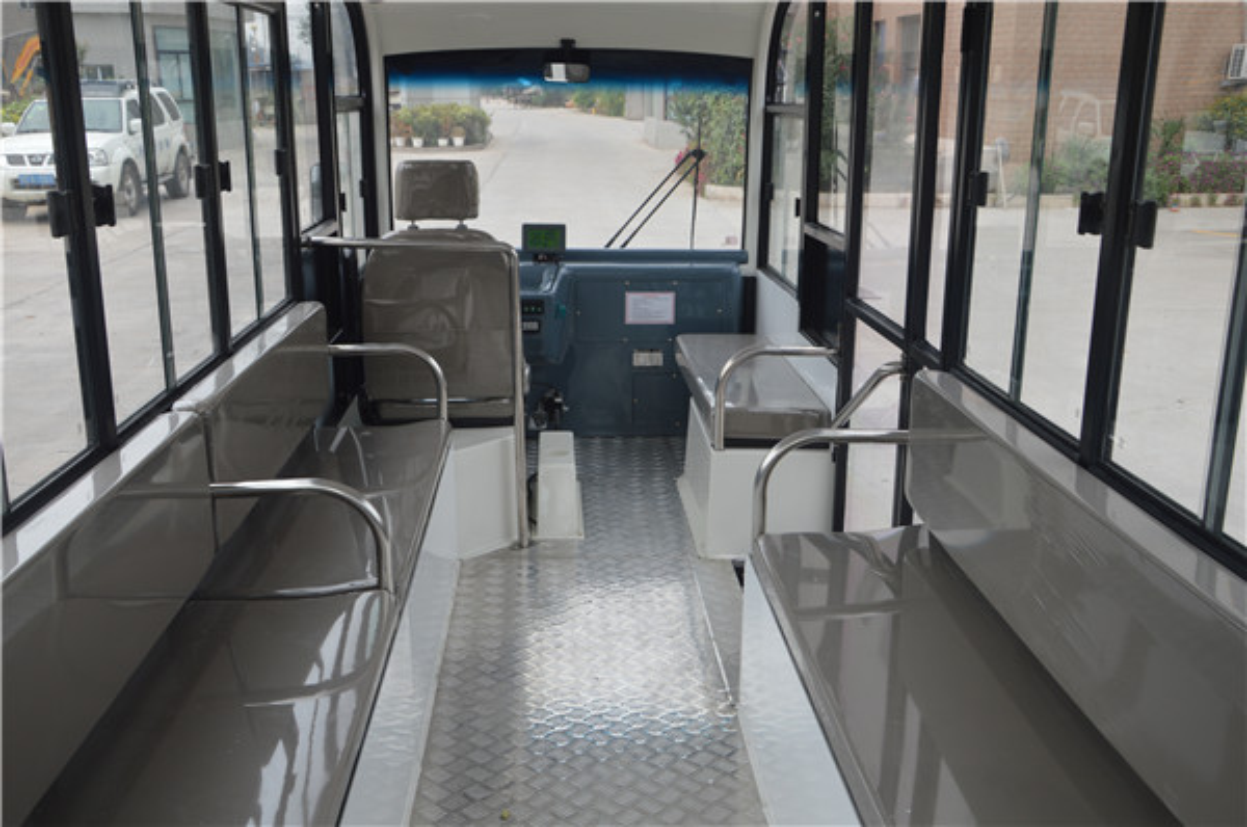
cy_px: 414
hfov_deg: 57.3
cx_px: 624
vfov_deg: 39.8
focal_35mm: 33
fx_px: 1141
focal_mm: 22
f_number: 5.6
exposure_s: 1/125
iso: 100
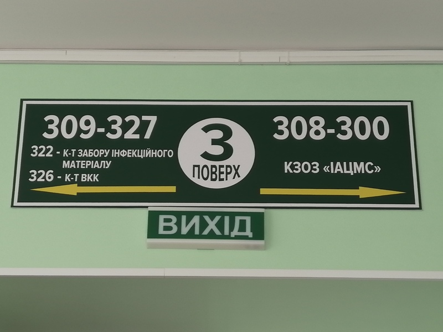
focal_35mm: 77
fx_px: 985
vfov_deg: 19.1
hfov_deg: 25.3
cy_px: 166
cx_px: 222
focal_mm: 3.88
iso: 64
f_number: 1.8
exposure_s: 1/50
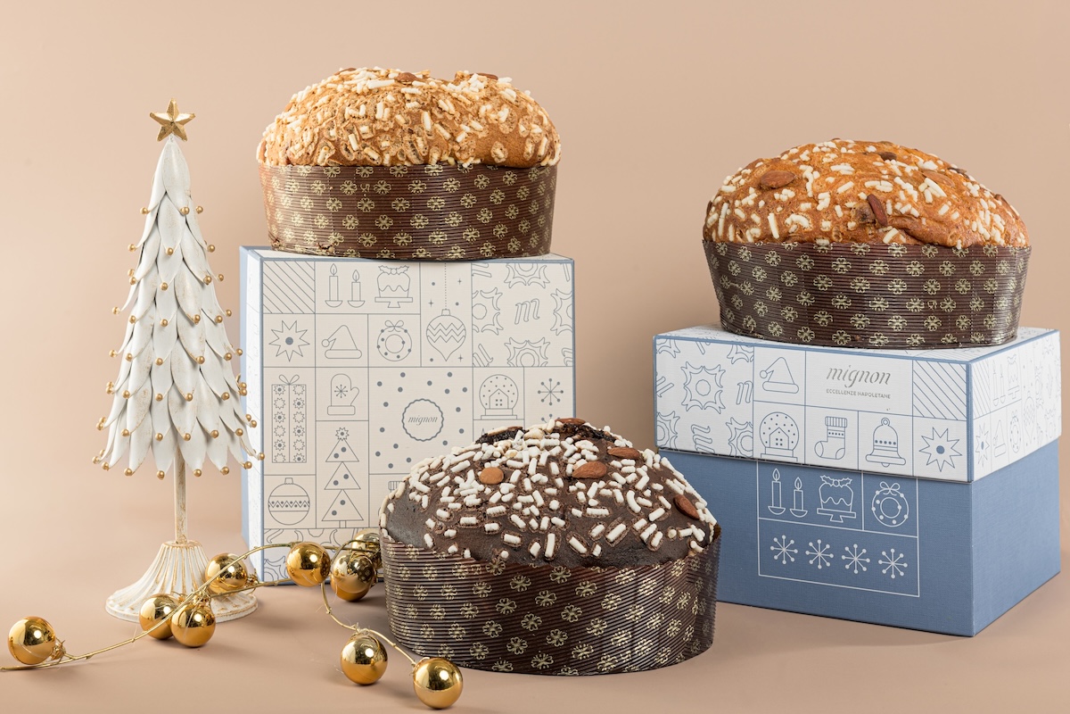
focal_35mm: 70
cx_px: 535
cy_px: 357
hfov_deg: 28.8
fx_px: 2080
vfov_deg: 19.5
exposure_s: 1/100
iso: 64
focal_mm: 70
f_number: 11
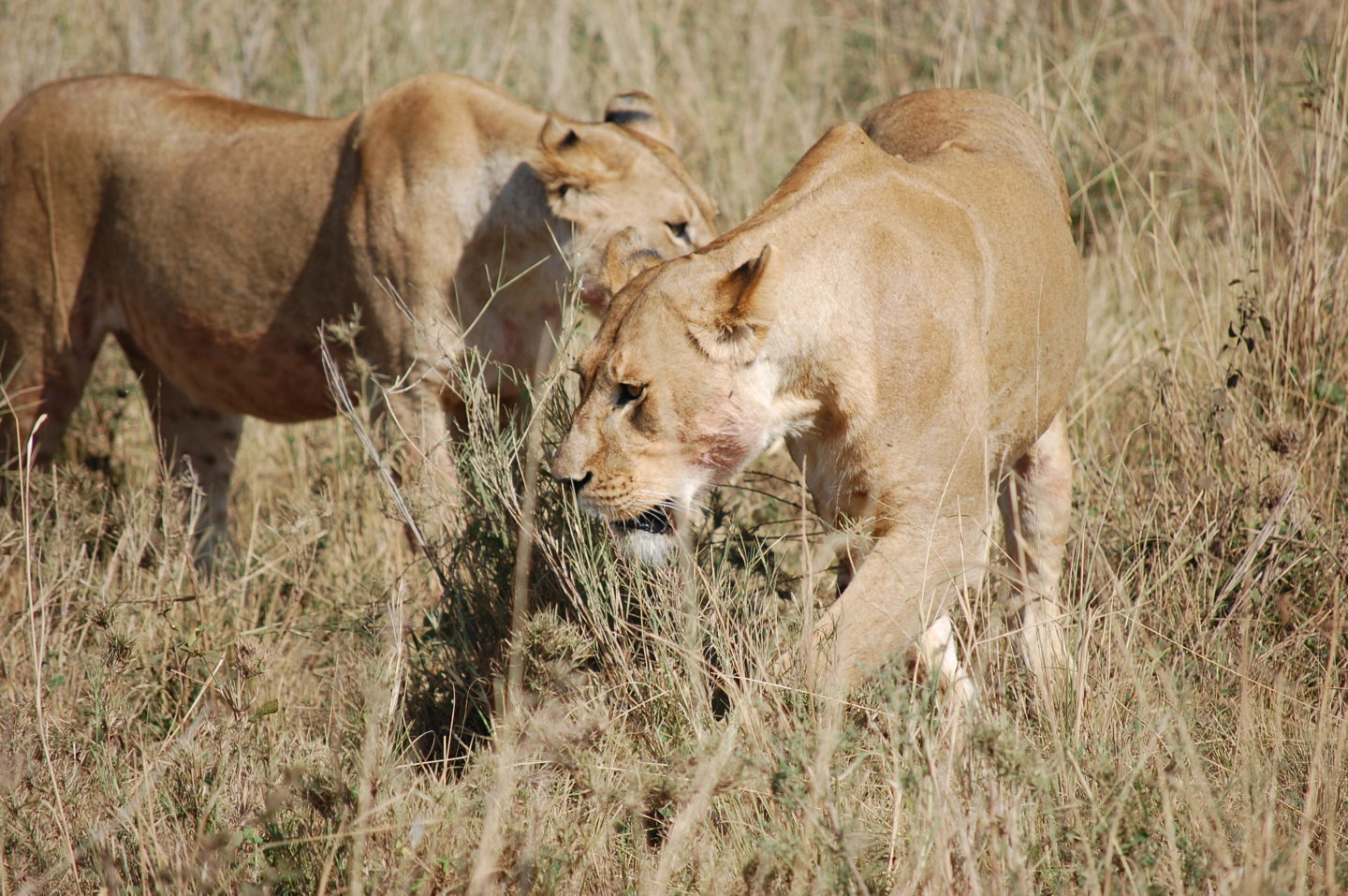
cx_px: 674
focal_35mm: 285
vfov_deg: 4.8
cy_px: 448
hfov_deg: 7.2
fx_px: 10661
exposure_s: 1/640
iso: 200
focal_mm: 190
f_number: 6.3
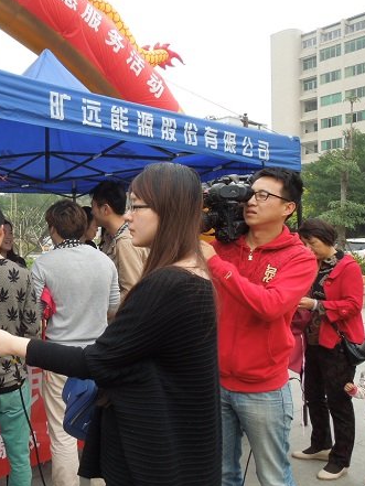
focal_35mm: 34
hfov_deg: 39.4
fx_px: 478
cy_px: 244
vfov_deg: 53.9
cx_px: 50
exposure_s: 1/250
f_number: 3.3
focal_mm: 4.5
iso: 100
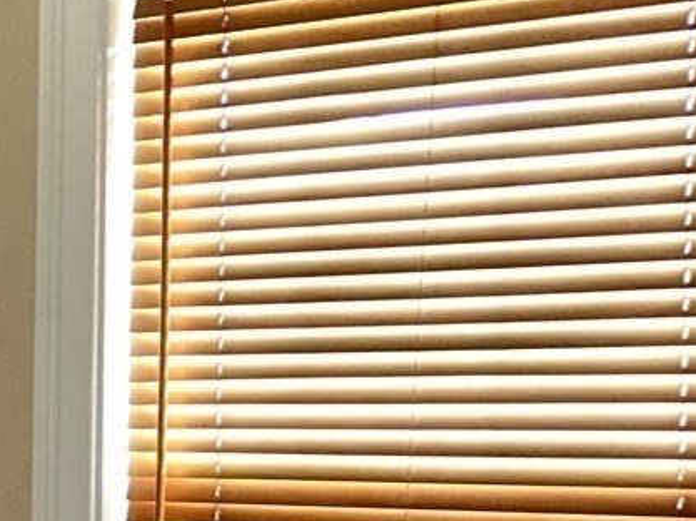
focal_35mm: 118
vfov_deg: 12.4
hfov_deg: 13.1
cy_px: 499
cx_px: -913
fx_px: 2370
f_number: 1.78
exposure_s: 1/33
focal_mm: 6.86
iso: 100
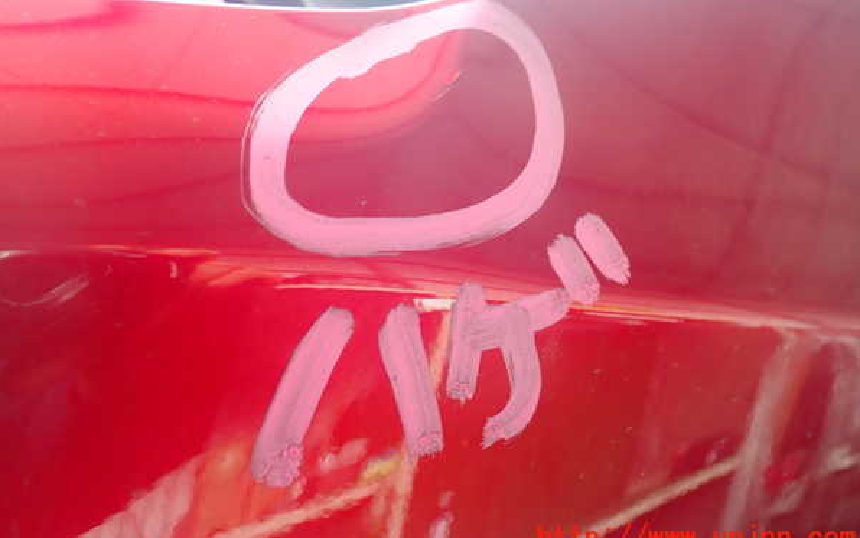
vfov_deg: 39.4
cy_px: 232
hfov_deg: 59.6
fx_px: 750
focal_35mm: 32
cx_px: 430
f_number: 2.3
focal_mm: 5.5
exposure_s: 1/60
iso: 125
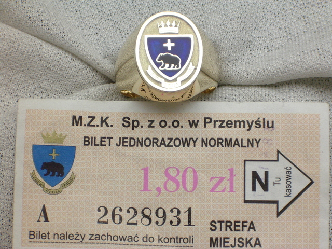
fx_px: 1093
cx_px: 166
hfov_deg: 17.3
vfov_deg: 13.0
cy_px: 124
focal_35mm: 114
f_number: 5
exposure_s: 1/125
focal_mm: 17.4
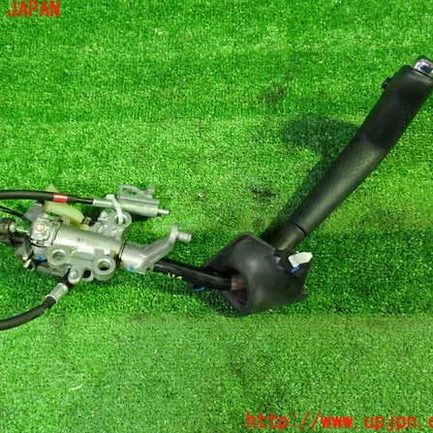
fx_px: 538
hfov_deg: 43.6
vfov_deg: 43.9
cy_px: 216
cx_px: 174
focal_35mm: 38
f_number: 2.4
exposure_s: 1/30
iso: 640
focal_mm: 5.79
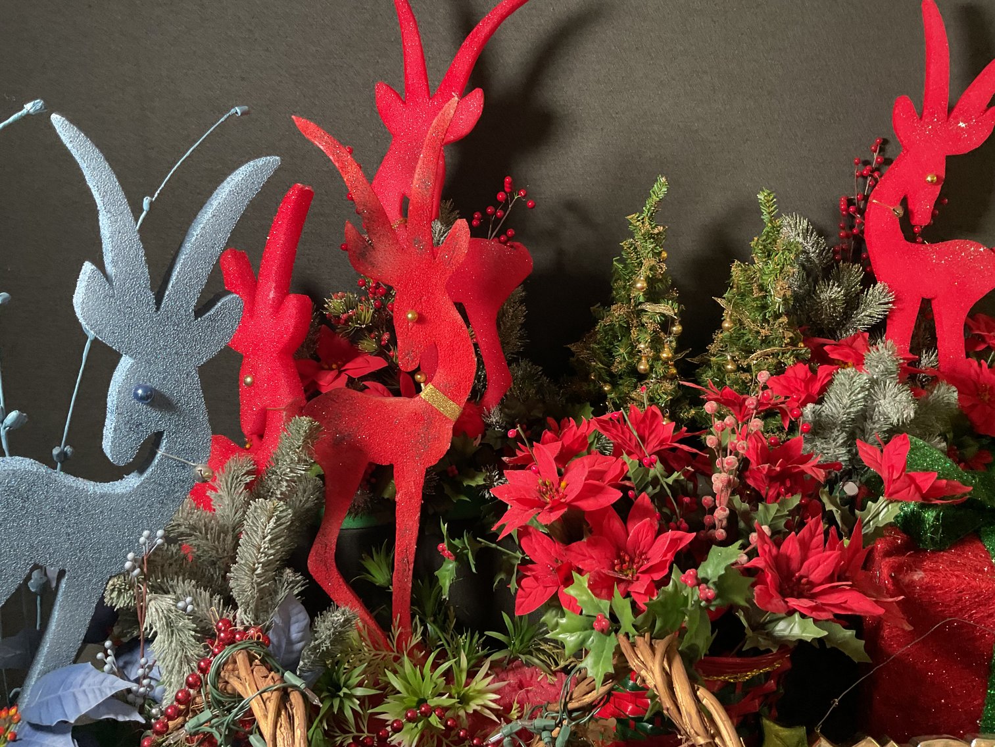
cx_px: 498
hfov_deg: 61.7
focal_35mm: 29
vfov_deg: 48.2
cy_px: 374
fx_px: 834
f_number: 1.8
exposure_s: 1/60
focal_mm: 3
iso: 200
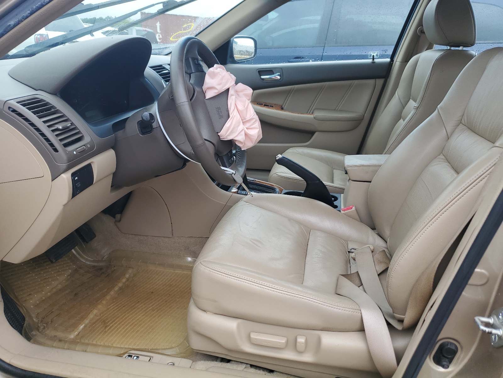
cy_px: 189
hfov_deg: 67.3
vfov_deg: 53.1
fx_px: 378
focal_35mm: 26
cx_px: 252
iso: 50
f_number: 1.5
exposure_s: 1/256
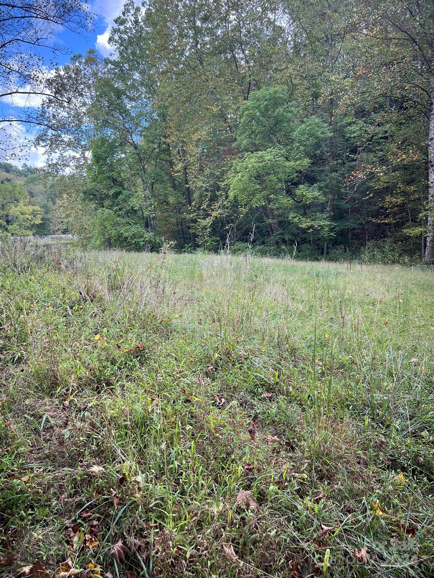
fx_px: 435
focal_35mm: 26
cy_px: 289
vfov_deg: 67.3
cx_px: 217
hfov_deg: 53.1
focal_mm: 5.7
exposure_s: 1/345
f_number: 1.5
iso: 50
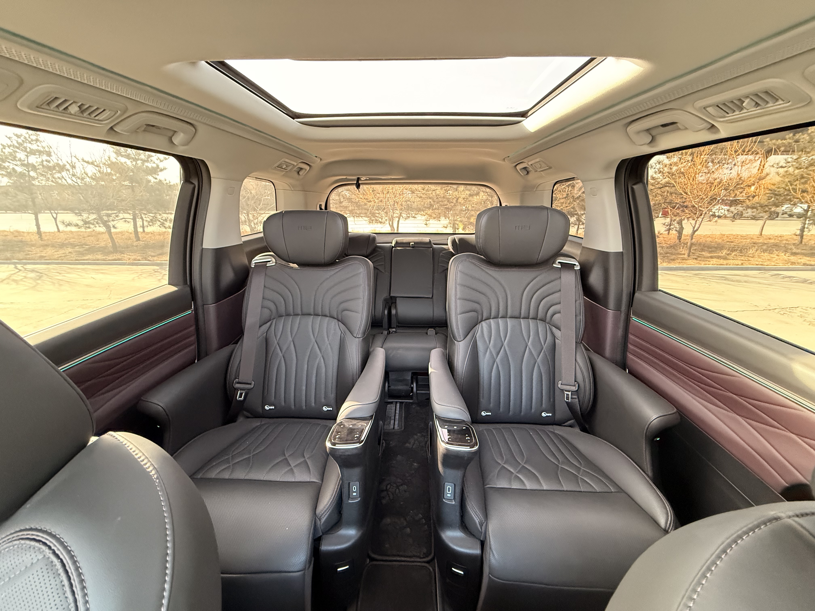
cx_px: 408
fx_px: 330
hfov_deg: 102.1
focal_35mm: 14
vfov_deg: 85.7
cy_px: 306
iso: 640
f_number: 2.2
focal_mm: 2.22
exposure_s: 1/60
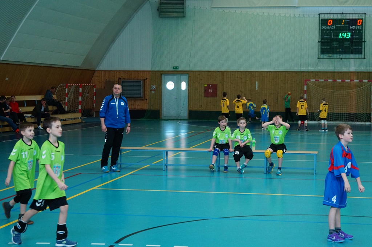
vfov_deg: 16.6
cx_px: 186
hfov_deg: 24.8
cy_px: 124
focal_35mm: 82
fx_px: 846
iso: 1250
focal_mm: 55
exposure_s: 1/200
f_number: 5.6
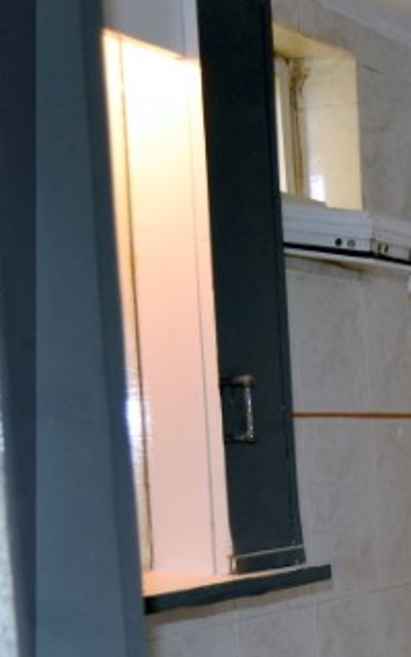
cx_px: 616
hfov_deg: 13.9
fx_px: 1577
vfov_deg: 22.5
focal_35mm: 88
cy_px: 677
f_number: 4
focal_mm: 18
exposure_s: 1/100
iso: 400
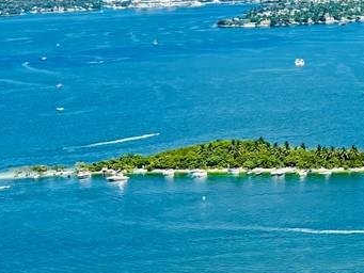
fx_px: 1283
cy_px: -44
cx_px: 525
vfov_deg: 11.9
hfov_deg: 15.1
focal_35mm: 122
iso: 50
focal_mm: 5.96
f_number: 1.6
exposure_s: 1/4425
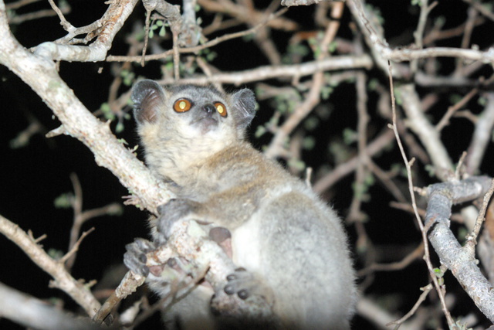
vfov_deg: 5.7
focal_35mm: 240
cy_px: 165
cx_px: 247
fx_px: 3294
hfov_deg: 8.6
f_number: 5.6
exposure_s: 1/30
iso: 1600
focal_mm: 160
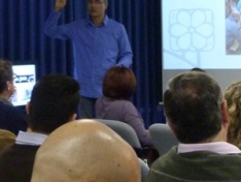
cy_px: 94
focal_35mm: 116
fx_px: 808
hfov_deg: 16.5
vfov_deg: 12.8
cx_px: 250
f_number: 3
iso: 400
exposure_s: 1/20
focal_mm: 6.1
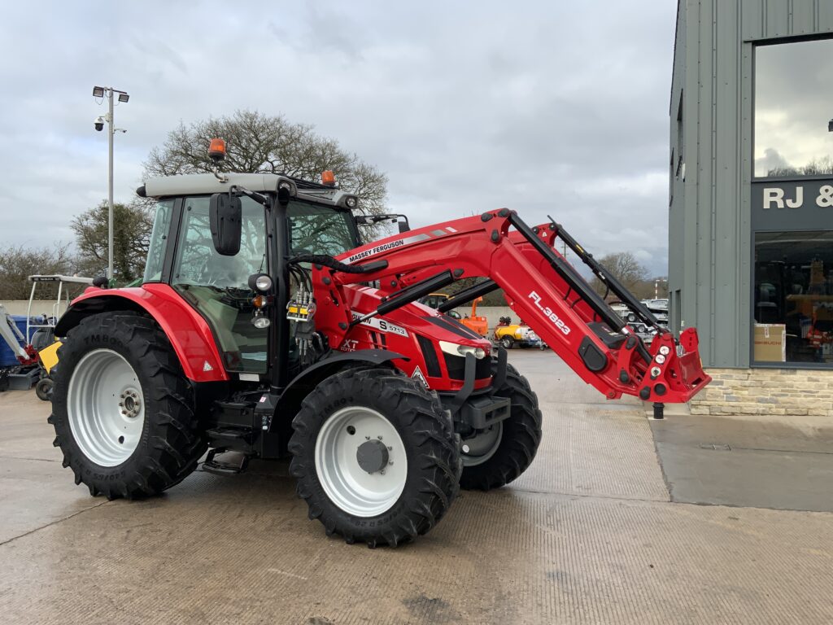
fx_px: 698
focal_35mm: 29
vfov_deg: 48.2
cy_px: 312
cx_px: 416
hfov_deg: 61.7
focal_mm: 3
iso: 16
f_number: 1.8
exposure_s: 1/962
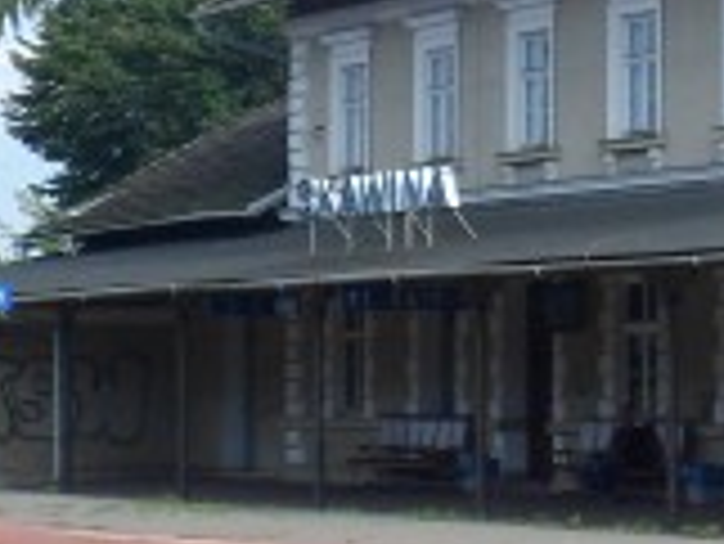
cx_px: 1210
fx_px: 3223
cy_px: 265
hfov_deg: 12.0
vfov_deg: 9.6
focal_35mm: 154
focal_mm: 5.3
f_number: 3.5
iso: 80
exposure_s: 1/350
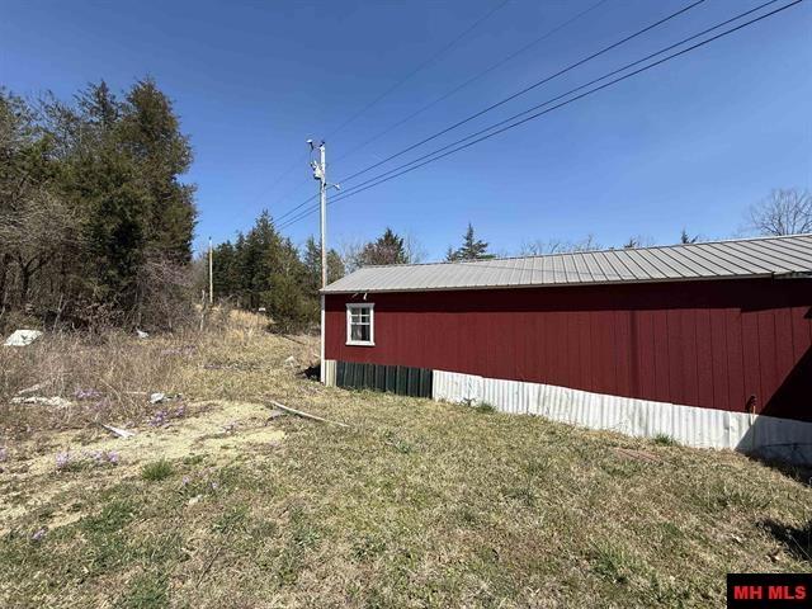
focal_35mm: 14
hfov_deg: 102.1
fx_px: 328
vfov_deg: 85.7
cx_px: 406
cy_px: 304
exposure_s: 1/2024
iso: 50
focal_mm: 2.22
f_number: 2.2
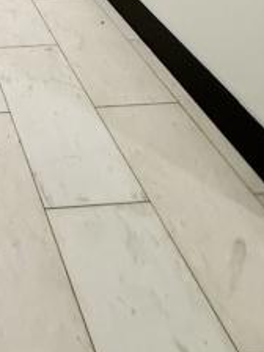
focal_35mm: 40
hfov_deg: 27.6
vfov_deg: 33.6
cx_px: -107
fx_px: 407
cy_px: -108
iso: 320
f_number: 2.2
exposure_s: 1/120
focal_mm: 2.22
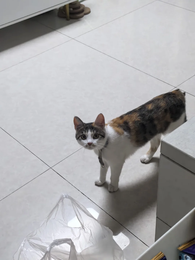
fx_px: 391
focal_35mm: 52
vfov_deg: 36.8
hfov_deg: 28.0
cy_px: 130
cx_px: 98
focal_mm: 5.75
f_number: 2
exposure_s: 1/167
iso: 1000
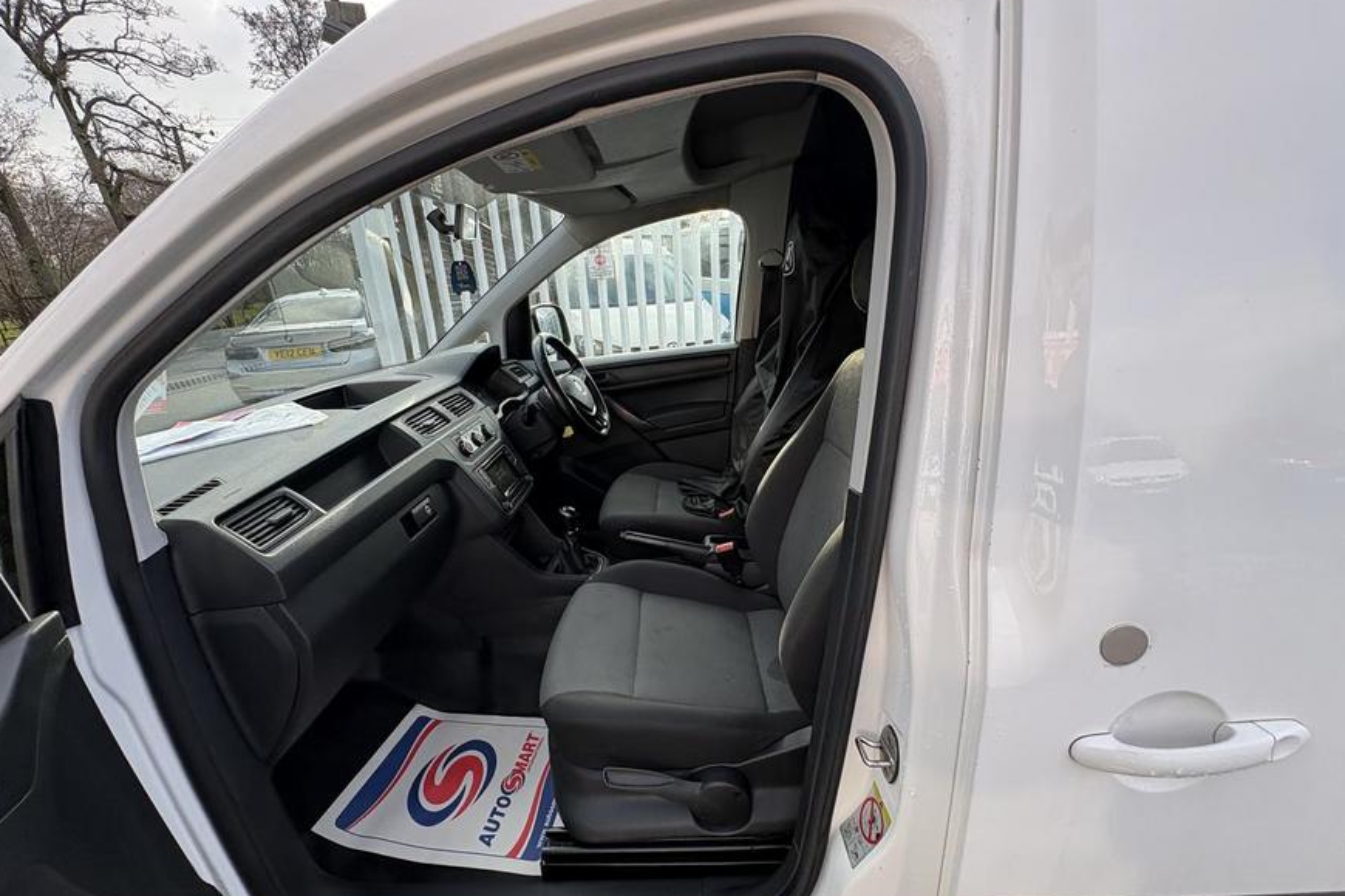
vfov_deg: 77.3
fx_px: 560
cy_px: 471
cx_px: 662
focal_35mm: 15
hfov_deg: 100.4
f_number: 2.2
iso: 40
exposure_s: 1/155
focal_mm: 2.22
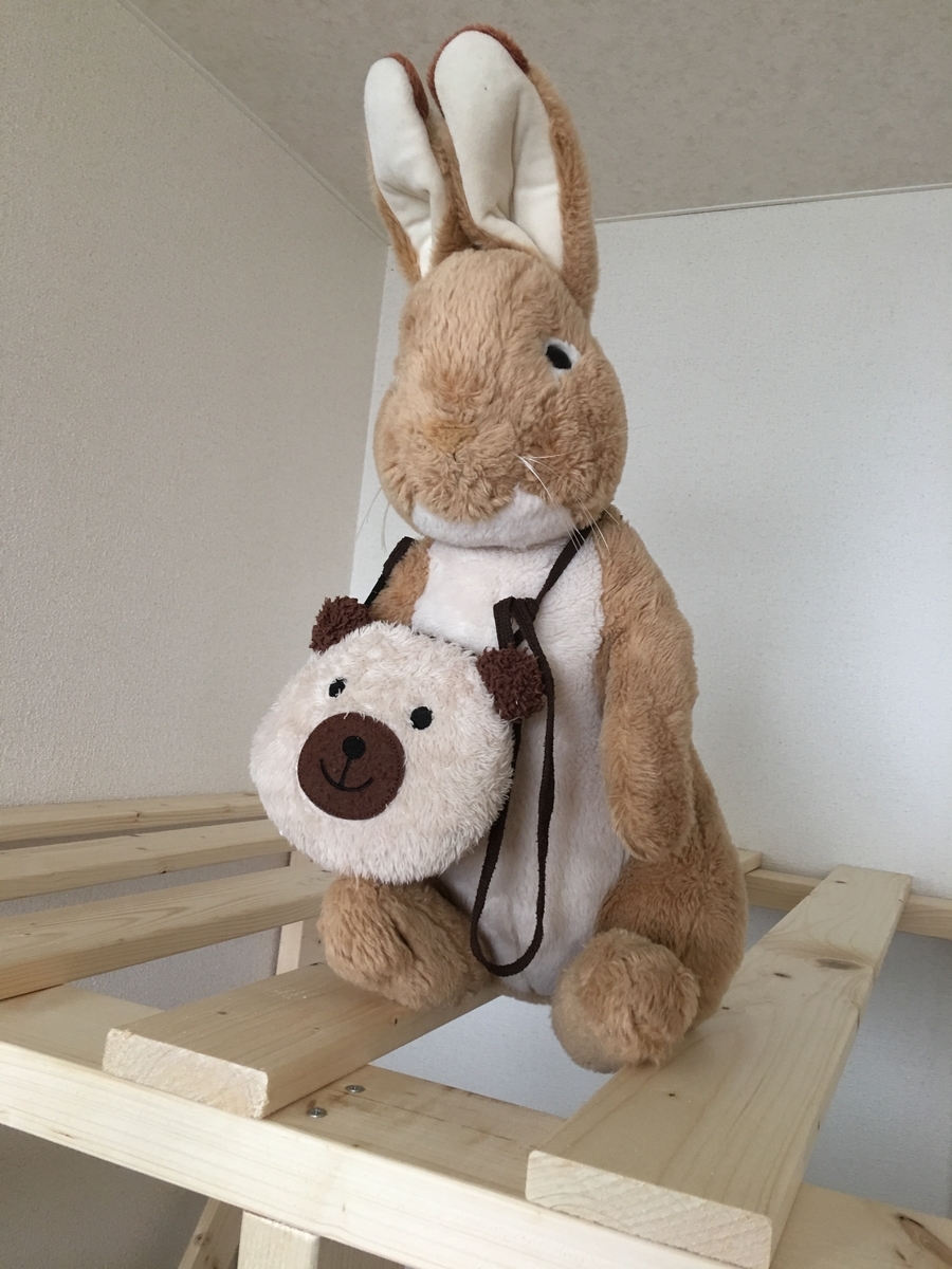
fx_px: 1063
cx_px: 476
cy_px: 634
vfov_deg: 61.7
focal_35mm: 29
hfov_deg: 48.2
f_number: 2.2
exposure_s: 1/15
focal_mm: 4.15
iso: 50
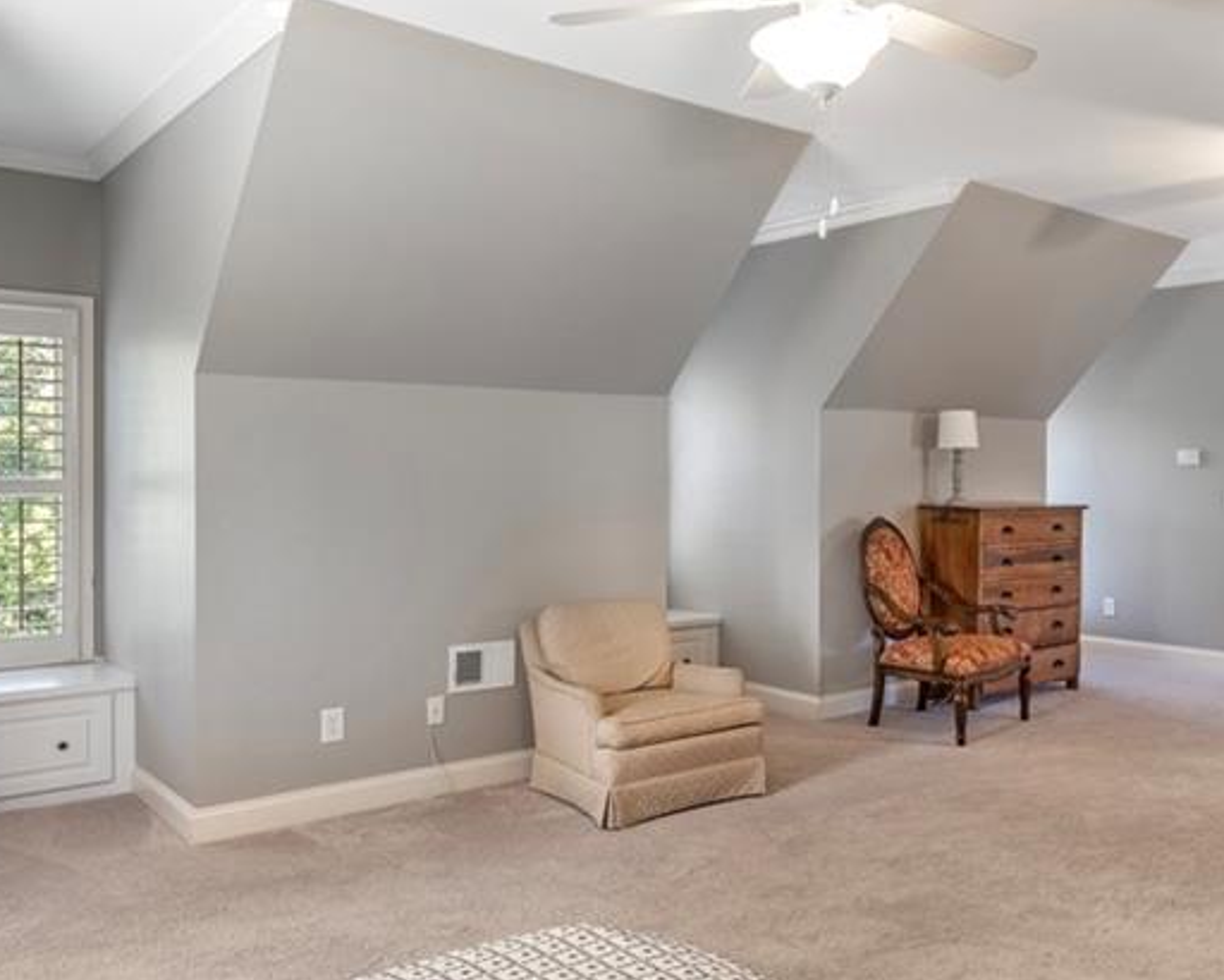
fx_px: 1087
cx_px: 846
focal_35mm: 30
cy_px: 502
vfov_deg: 48.5
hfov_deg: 57.1
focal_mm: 16
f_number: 8
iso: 400
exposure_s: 1/25
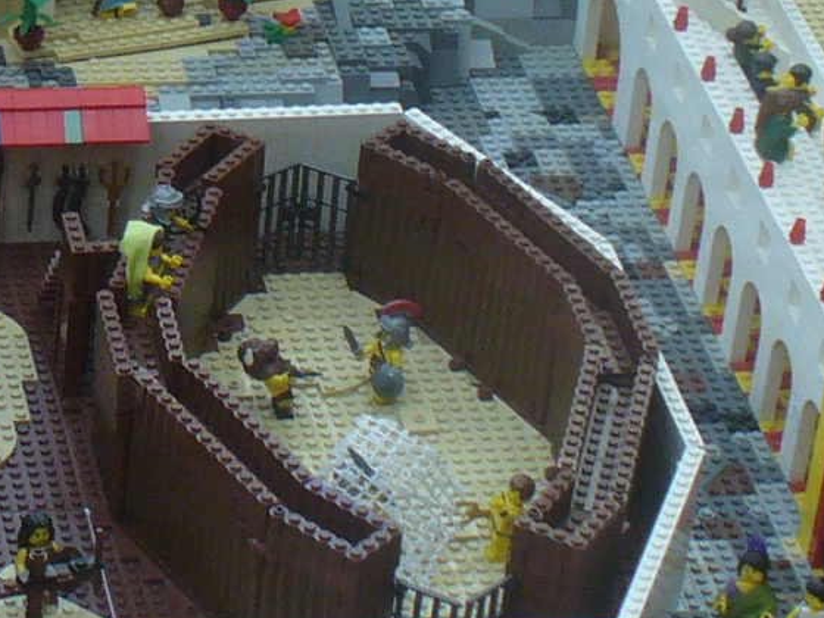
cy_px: -97
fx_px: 4023
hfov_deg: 11.4
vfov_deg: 8.7
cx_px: -206
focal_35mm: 169
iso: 100
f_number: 2.8
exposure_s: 1/50
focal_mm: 6.1
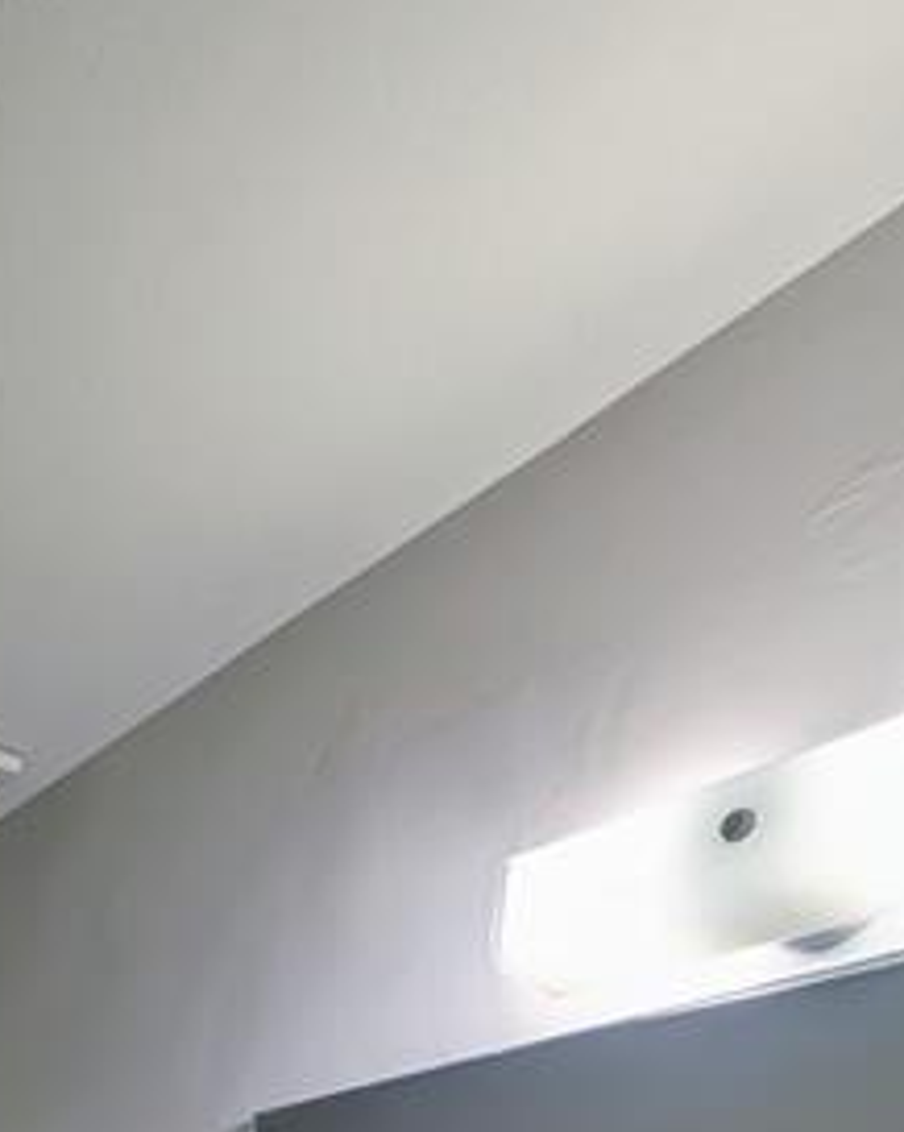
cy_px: 1505
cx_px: -191
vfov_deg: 35.1
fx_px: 1105
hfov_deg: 34.9
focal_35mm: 33
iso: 45
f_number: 1.95
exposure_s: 1/120
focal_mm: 2.23
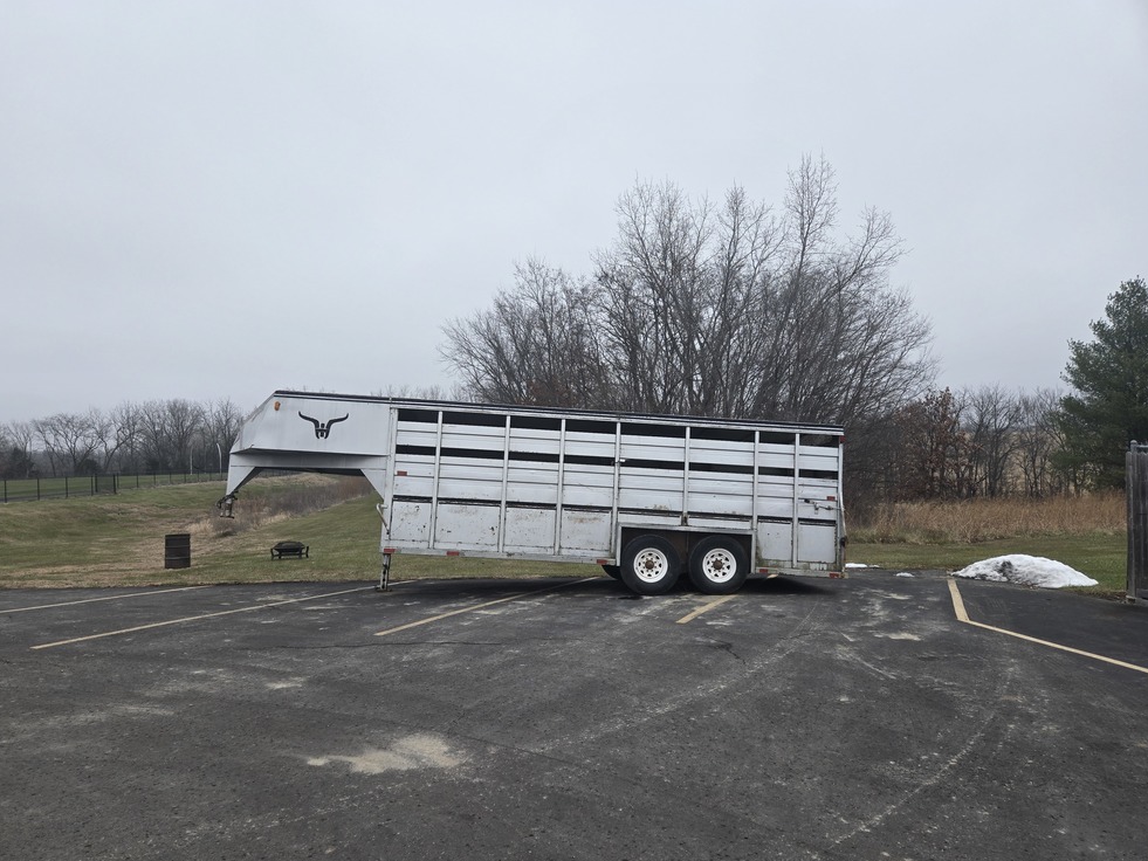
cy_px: 448
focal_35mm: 24
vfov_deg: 56.8
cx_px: 552
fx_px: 796
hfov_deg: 71.6
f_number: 1.8
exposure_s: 1/596
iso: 25
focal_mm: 5.4
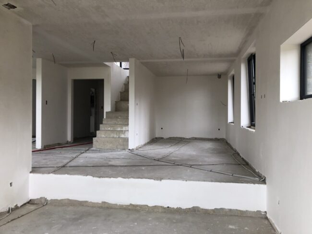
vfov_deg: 49.8
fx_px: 252
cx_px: 156
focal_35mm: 28
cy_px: 117
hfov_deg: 63.4
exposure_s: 1/120
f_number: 1.8
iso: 50
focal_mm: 4
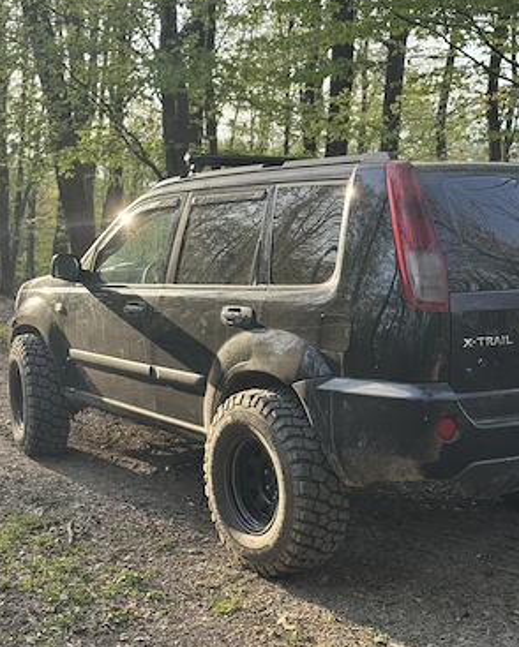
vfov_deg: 36.6
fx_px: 978
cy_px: 326
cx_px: 261
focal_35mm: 51
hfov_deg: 29.7
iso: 64
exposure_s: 1/336
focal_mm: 6.76
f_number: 1.78
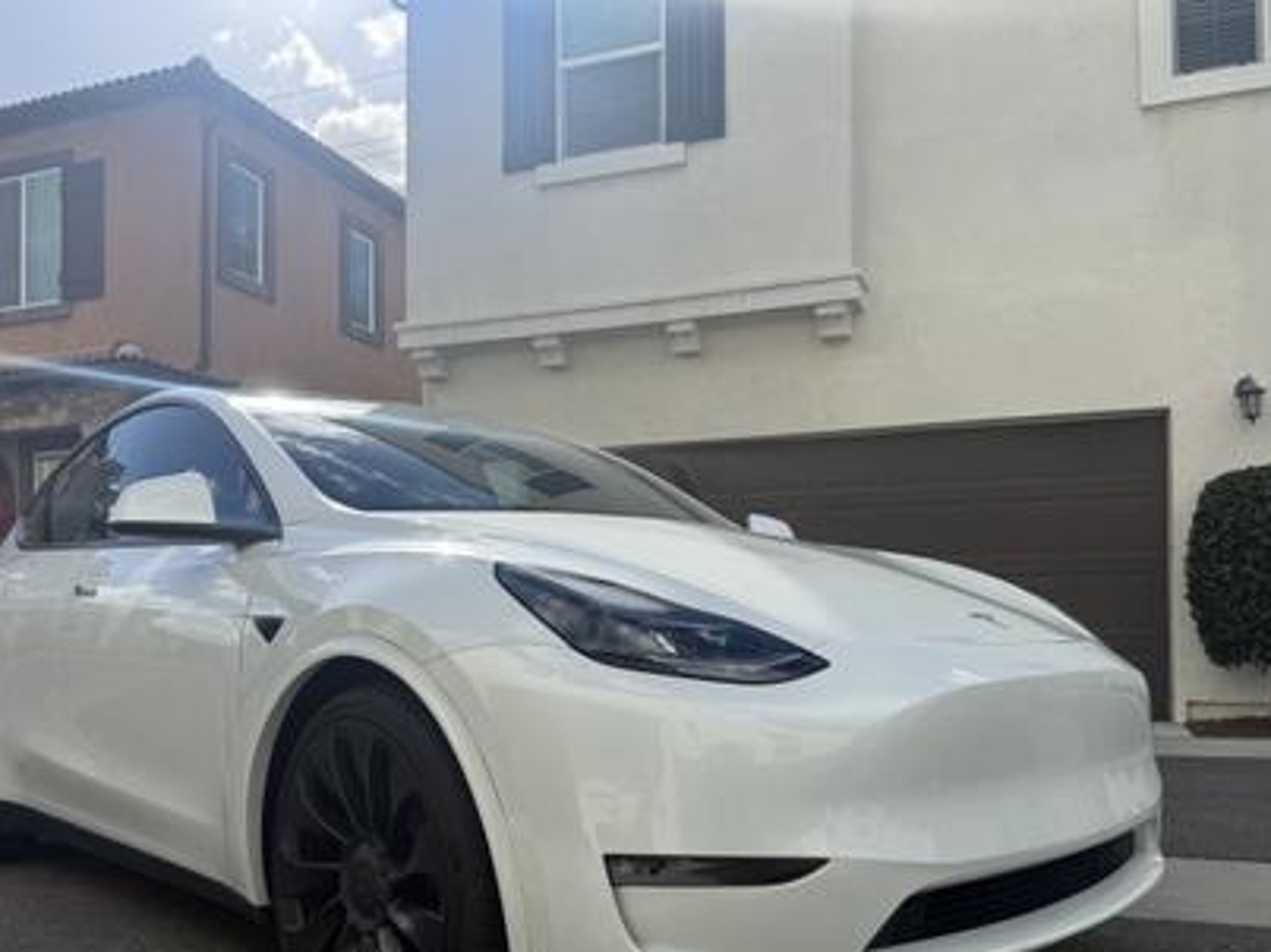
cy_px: 586
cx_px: 587
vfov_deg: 46.4
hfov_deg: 59.9
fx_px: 1101
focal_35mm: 30
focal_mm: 6.76
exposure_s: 1/6173
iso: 100
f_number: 1.78
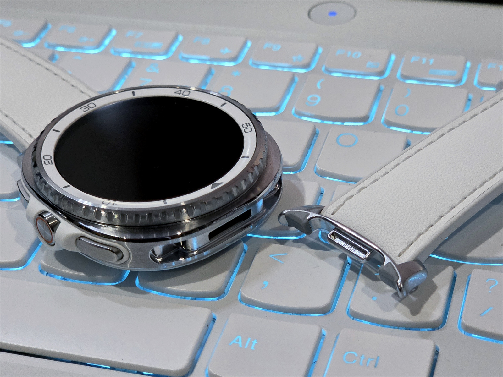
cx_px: 252
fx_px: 1003
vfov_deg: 21.3
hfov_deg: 28.2
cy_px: 188
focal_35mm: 69
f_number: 2.4
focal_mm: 7
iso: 400
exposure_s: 1/101
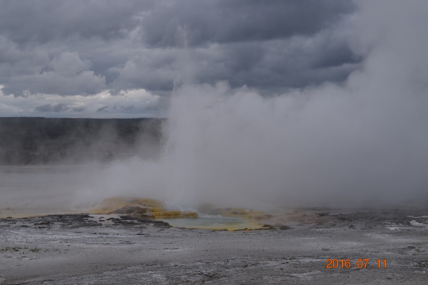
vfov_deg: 16.5
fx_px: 980
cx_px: 214
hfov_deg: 24.6
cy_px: 142
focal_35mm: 82
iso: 200
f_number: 11
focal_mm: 55
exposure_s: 1/500
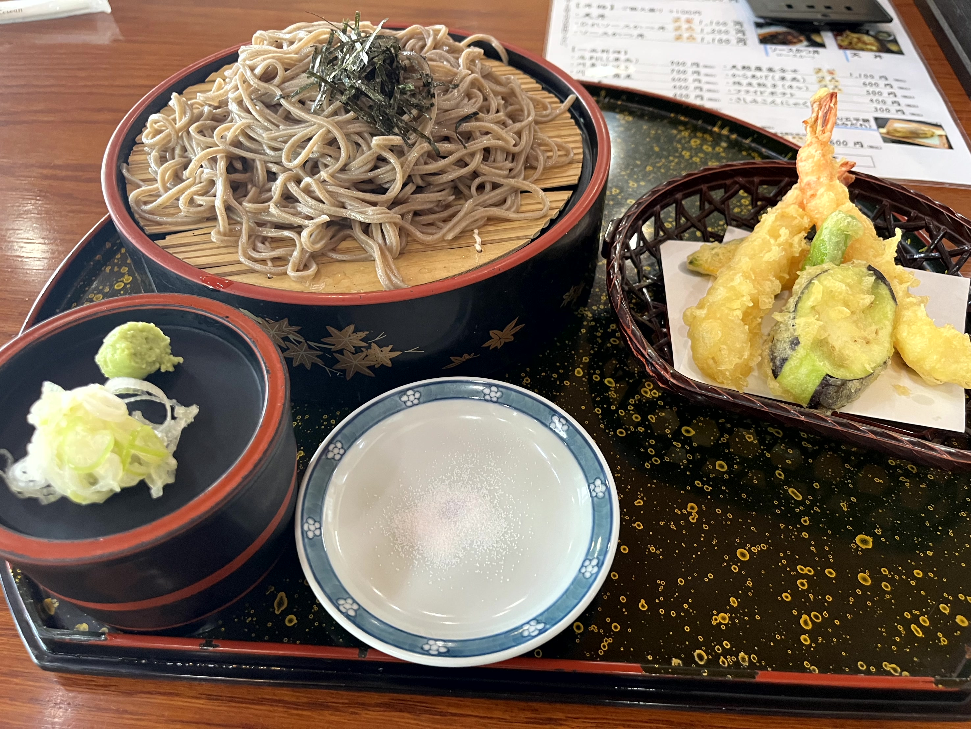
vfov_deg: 53.1
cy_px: 364
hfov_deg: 67.3
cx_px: 486
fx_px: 729
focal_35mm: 26
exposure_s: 1/60
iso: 250
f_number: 1.6
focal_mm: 5.1
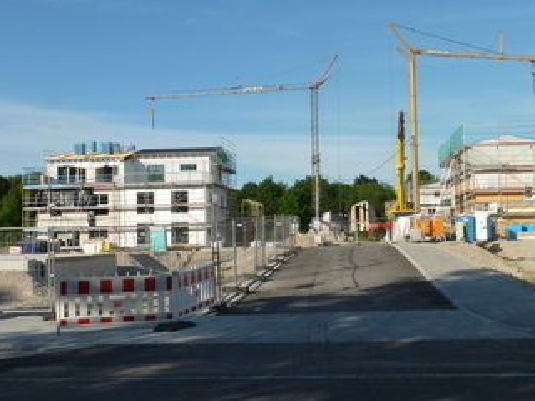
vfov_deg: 32.2
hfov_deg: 41.9
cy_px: 185
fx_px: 695
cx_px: 316
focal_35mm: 45
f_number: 5
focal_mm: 6.4
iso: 100
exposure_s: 1/400
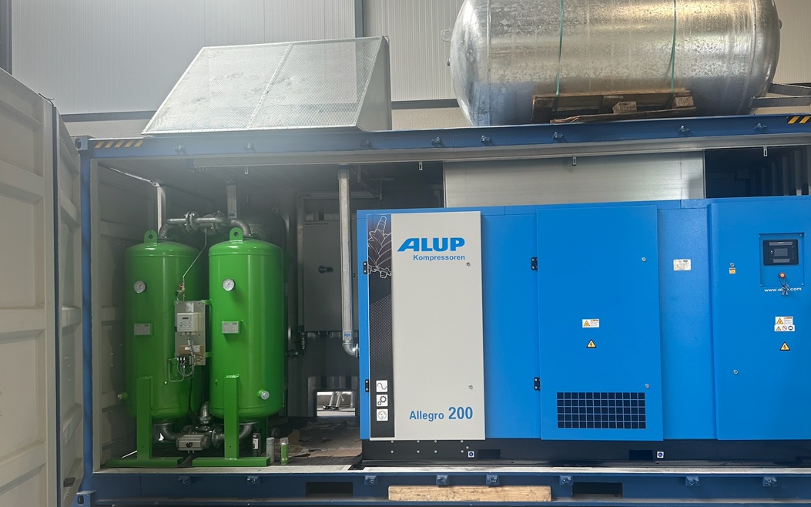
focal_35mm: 29
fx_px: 641
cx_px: 457
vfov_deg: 43.1
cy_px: 284
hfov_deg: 64.4
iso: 100
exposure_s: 1/166
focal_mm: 6.86
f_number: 1.78
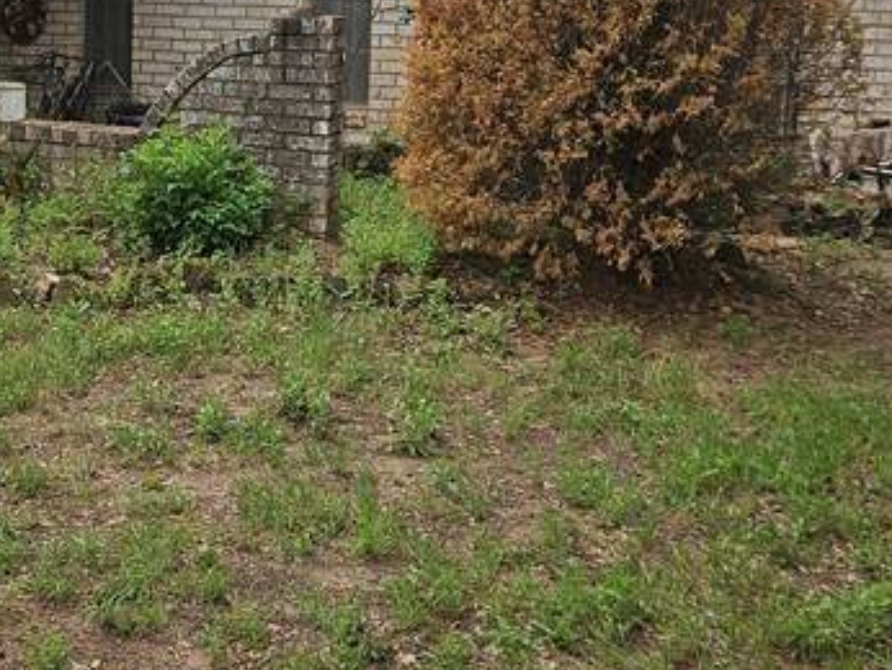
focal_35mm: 68
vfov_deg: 21.5
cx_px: 49
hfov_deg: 27.3
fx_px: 1753
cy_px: 168
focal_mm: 5.4
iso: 25
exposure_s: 1/335
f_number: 1.8
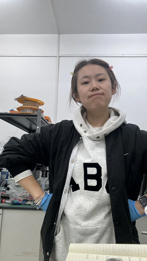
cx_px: 91
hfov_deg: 44.1
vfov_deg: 71.9
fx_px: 180
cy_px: 134
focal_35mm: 26
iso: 100
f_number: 1.9
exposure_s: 1/50
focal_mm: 2.69
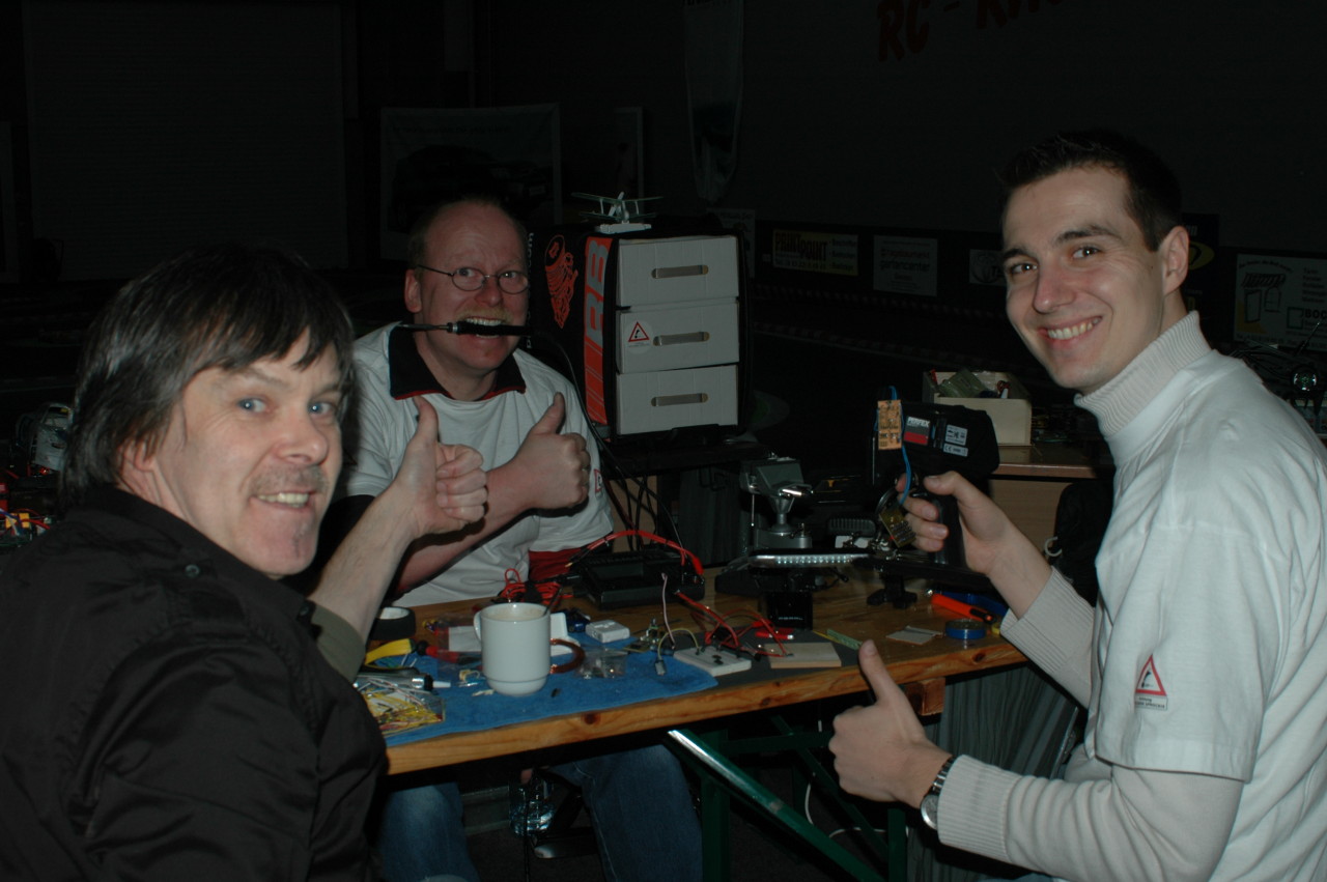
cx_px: 664
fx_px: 1547
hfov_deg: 46.4
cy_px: 441
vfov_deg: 31.8
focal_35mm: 42
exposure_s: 1/60
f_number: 8
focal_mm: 28
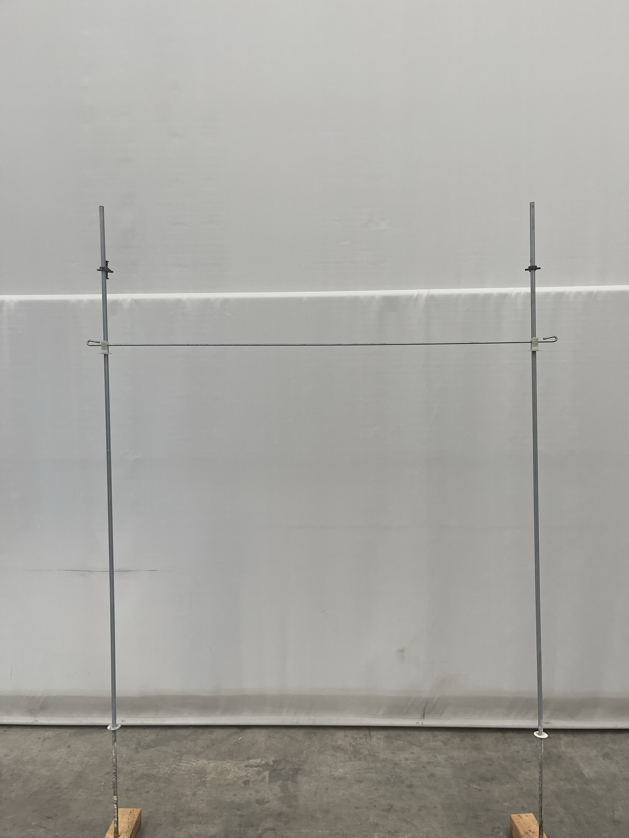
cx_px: 314
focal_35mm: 26
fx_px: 630
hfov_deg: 53.1
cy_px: 419
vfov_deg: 67.3
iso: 100
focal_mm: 5.1
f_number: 1.6
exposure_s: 1/121
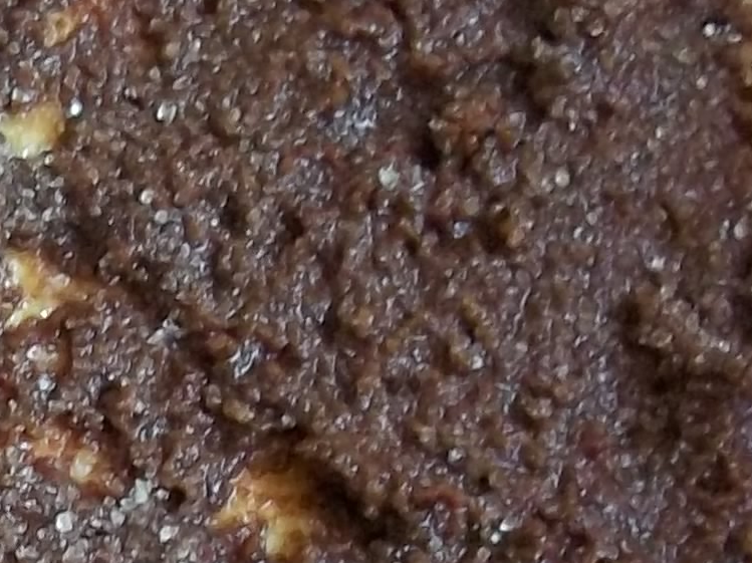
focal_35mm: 171
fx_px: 3713
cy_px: 877
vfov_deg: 8.5
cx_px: -502
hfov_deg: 11.0
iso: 160
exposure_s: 1/13
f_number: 2.9
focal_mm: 5.7
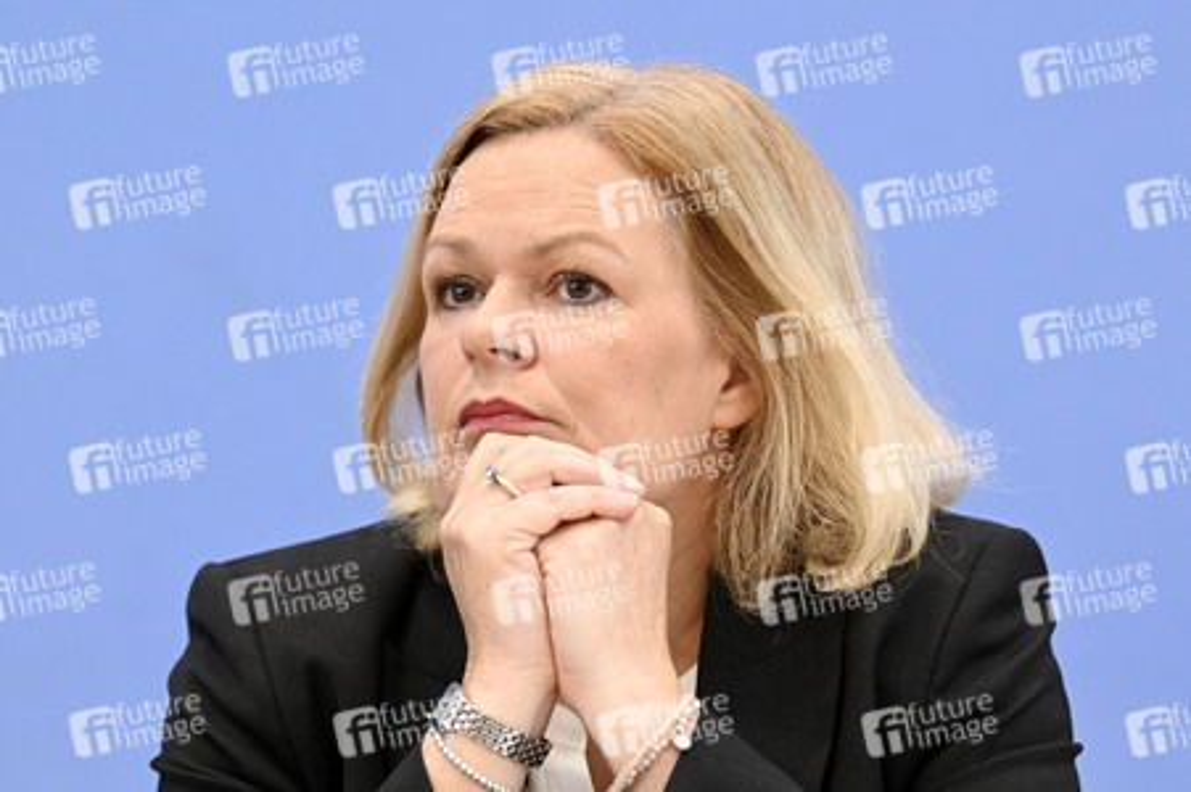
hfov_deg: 13.7
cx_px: 596
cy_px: 396
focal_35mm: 150
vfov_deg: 9.1
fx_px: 4959
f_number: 5.6
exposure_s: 1/640
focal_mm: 150
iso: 5000
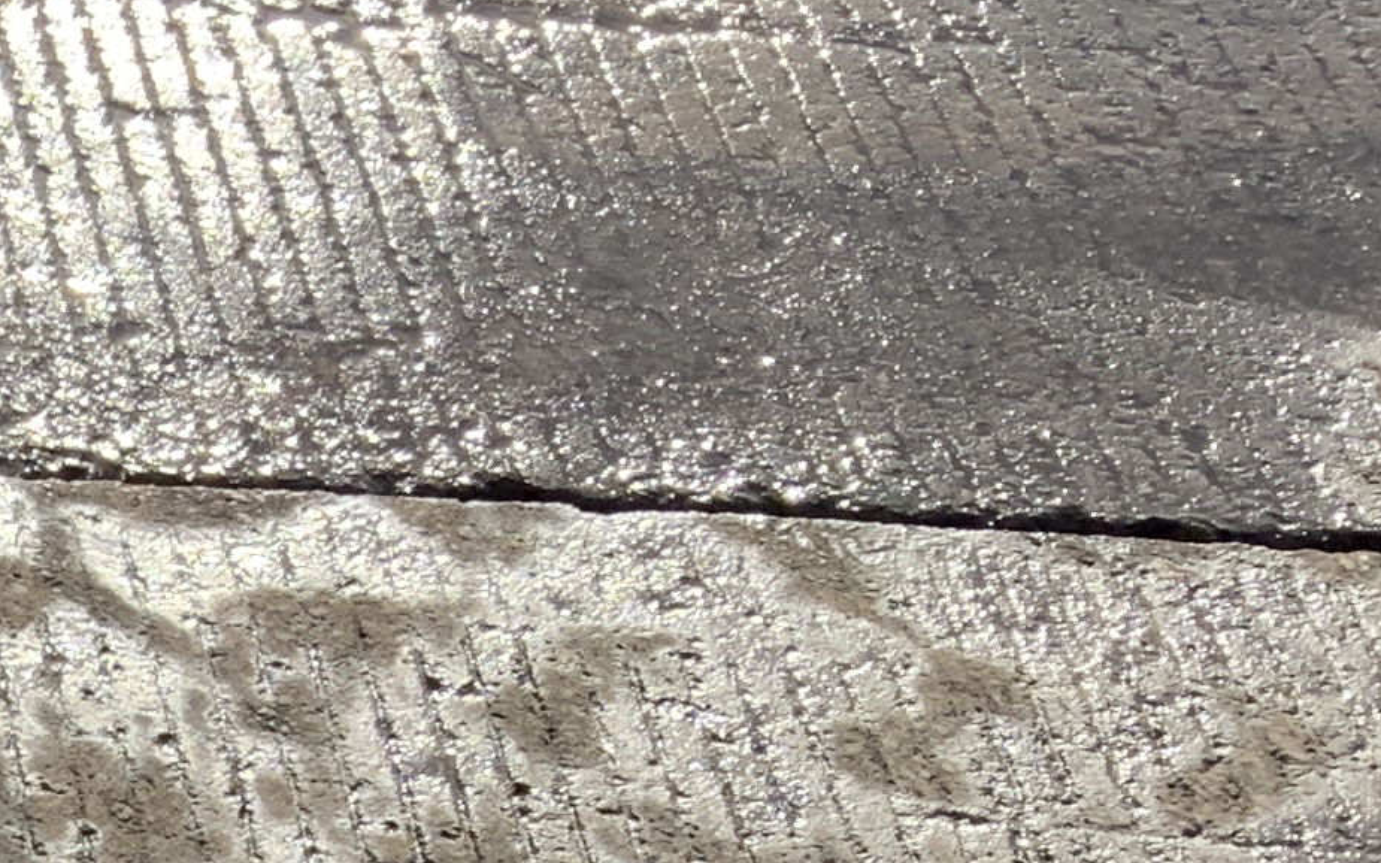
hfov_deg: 13.7
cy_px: 1965
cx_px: -1196
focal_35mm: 134
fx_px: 5043
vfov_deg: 9.0
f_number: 1.8
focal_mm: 3
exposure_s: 1/1121
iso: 16
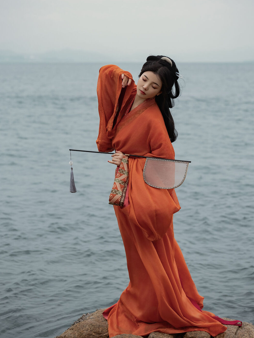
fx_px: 744
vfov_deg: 25.6
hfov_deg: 19.4
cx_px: 127
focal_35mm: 76
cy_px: 149
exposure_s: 1/320
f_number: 3.5
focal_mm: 70
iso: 200
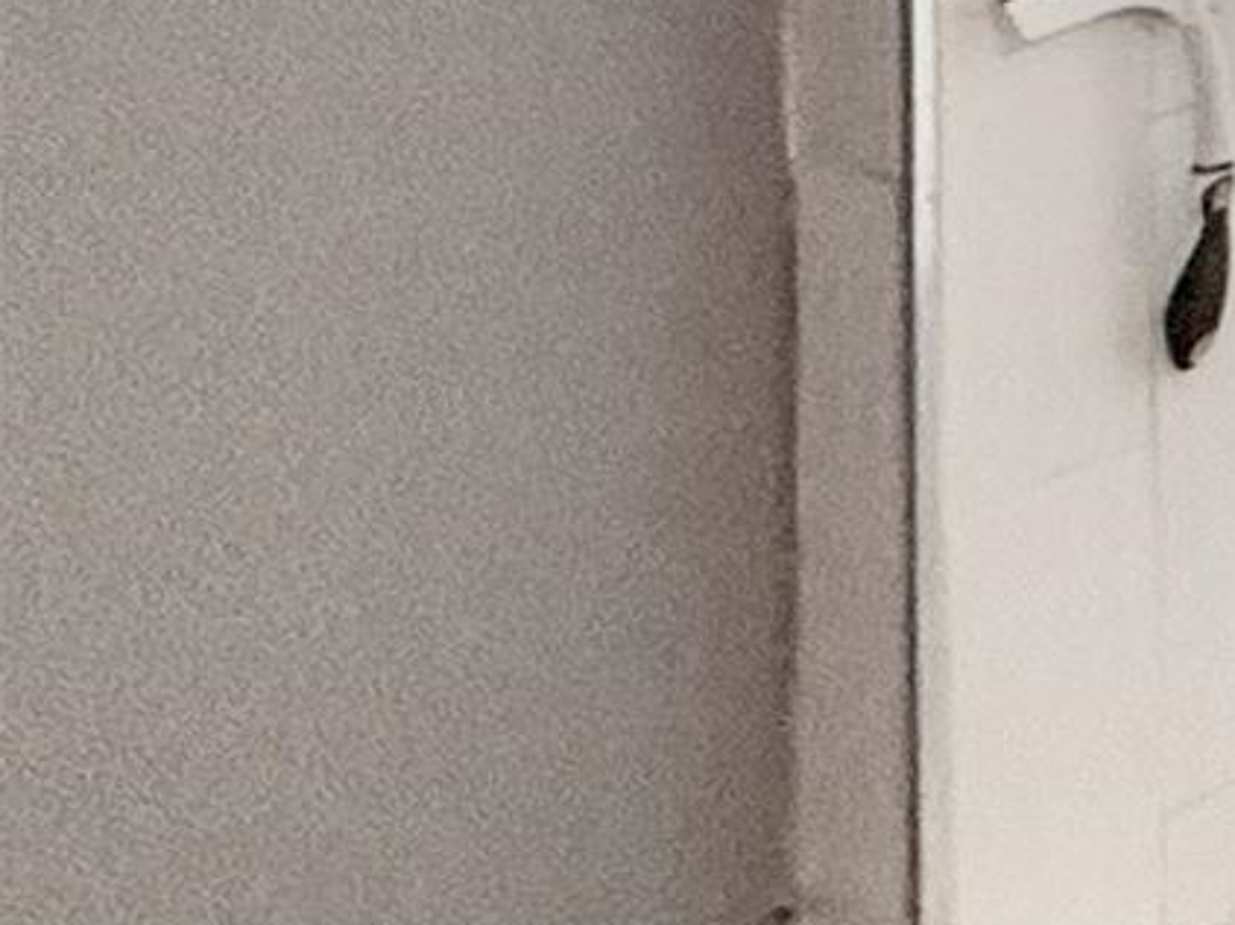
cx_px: 4492
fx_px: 3637
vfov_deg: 12.1
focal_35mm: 102
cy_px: -1187
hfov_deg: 9.2
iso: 320
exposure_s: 1/120
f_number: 2.2
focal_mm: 2.22
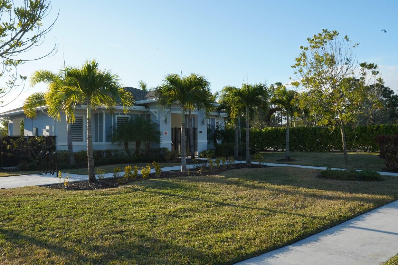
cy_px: 132
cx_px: 199
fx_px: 354
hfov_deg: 58.7
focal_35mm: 32
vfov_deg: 41.1
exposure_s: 1/40
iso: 250
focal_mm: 32
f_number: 22
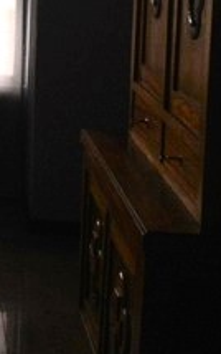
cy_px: -3
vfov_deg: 18.3
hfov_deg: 10.6
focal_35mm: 111
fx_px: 1068
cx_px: -251
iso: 64
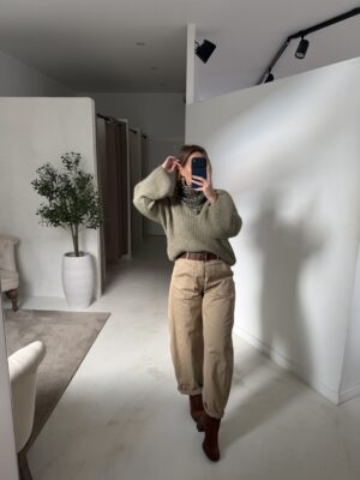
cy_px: 240
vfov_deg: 71.6
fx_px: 333
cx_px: 180
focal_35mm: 24
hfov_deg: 56.8
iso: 100
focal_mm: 6.76
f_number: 1.78
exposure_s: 1/121
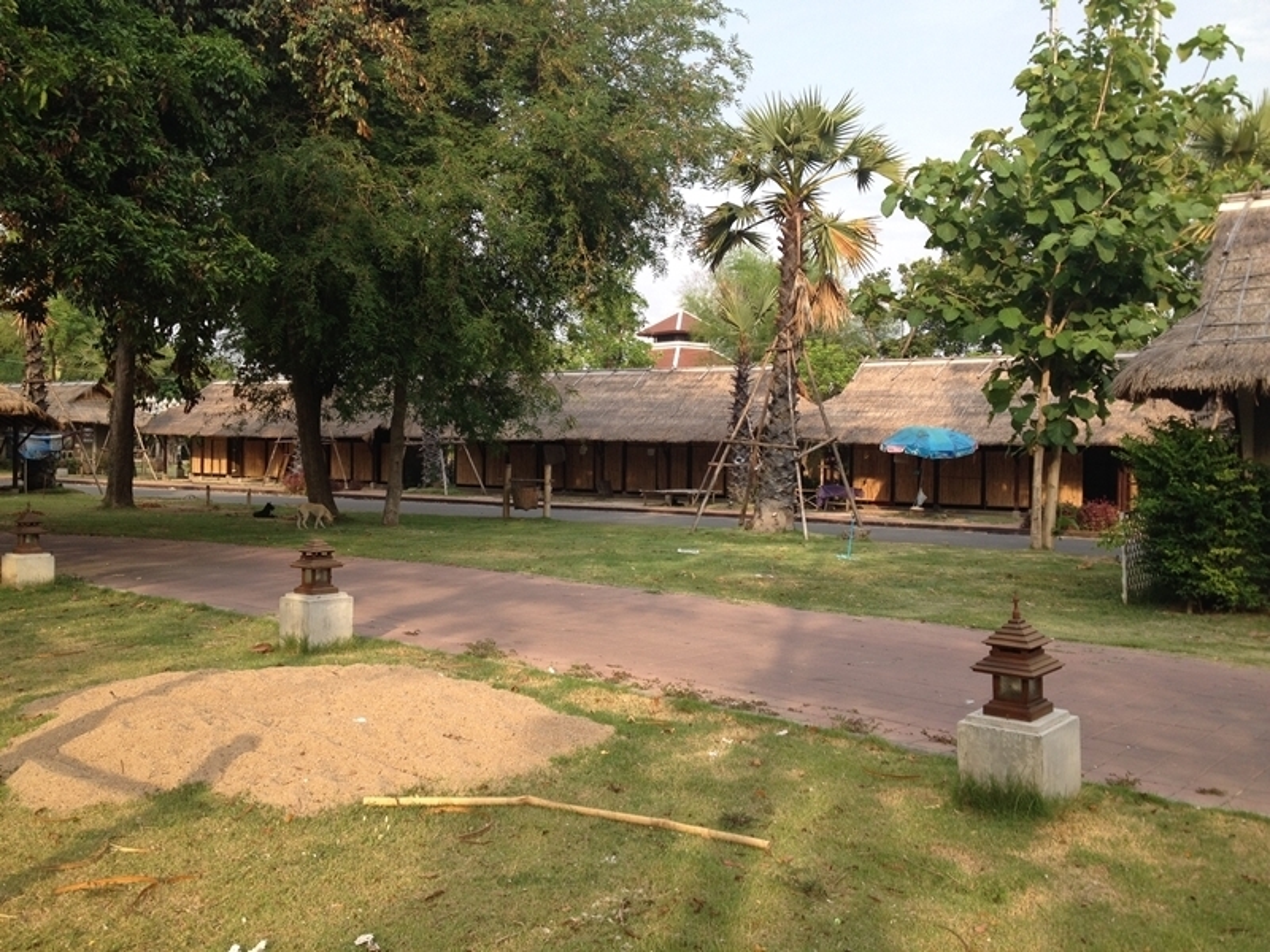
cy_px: 476
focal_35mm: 35
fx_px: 1284
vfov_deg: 40.7
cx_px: 635
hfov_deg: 52.6
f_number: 2.4
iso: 50
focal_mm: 4.28
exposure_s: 1/460
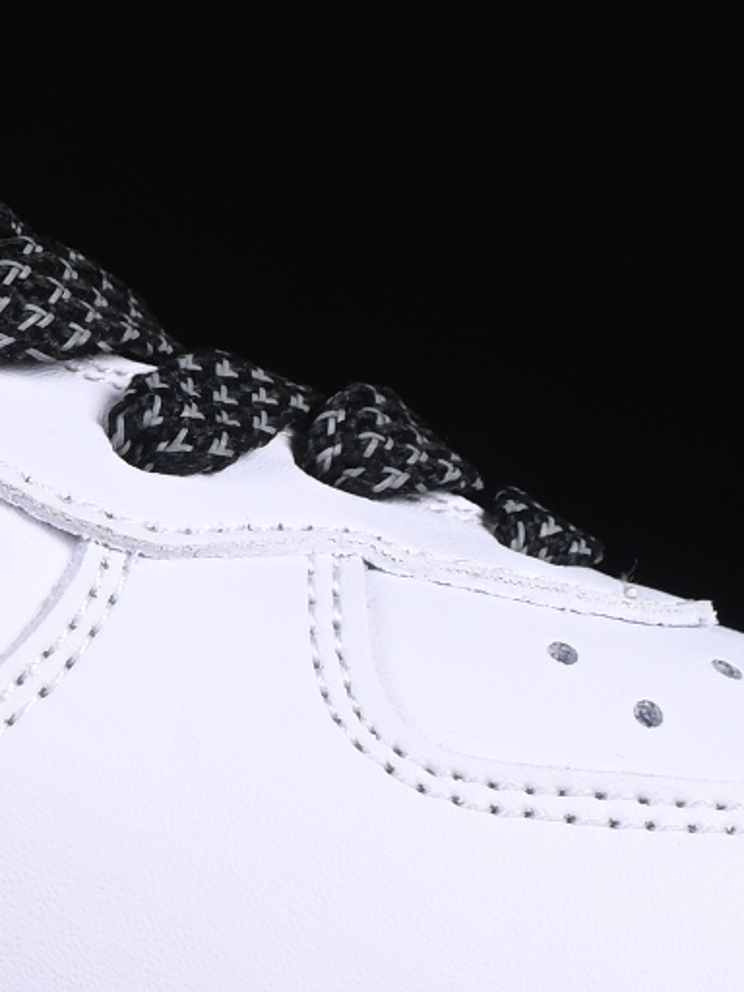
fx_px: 11234
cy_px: 428
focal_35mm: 392
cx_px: -322
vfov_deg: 5.1
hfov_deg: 3.8
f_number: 8
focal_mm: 50
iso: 160
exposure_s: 1/80
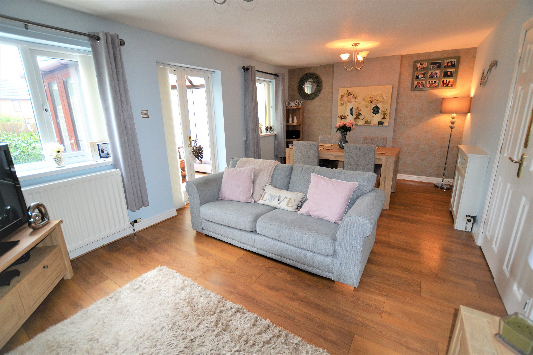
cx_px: 266
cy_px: 178
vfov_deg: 77.3
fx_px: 222
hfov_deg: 100.4
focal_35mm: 15
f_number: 3.5
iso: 560
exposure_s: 1/60
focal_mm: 10
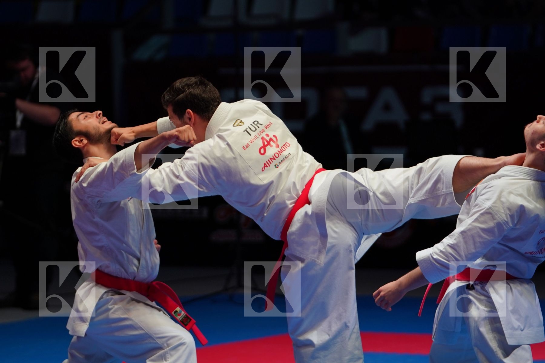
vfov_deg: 6.3
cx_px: 272
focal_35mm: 219
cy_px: 182
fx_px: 3315
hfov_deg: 9.4
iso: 400
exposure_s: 1/500
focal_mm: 146
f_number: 2.8
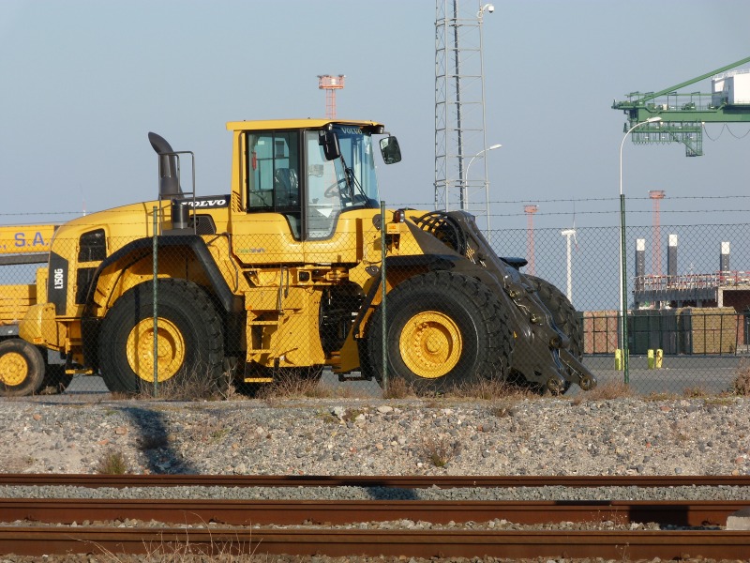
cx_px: 375
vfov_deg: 5.6
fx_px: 5742
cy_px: 282
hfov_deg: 7.5
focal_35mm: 265
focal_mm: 47.7
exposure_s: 1/320
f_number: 5.6
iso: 80
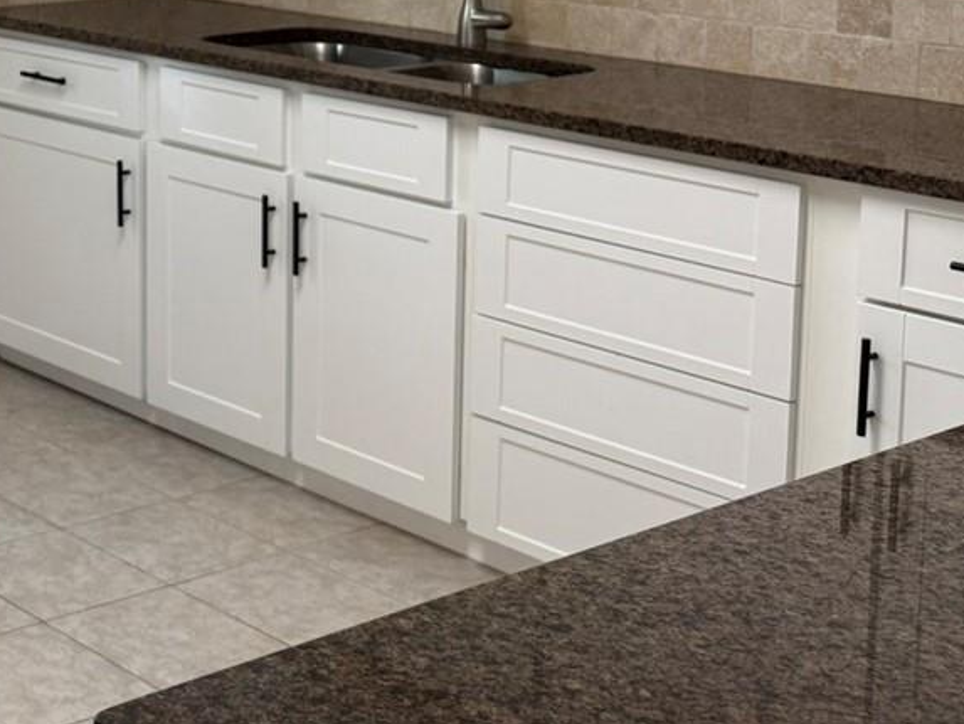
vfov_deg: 20.8
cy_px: -88
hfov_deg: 24.8
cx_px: -316
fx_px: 1866
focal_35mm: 67
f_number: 1.78
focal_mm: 6.76
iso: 125
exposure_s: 1/60
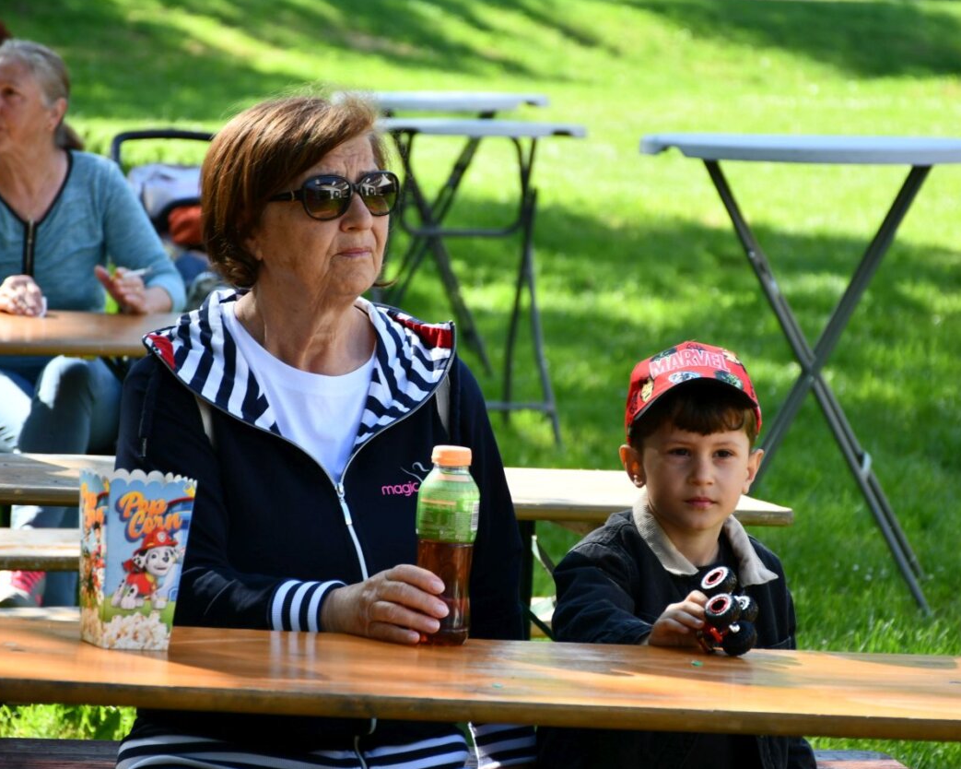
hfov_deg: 12.0
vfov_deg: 9.6
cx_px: 498
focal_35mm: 161
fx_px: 4578
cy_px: 384
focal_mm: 95
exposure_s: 1/250
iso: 250
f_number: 5.6
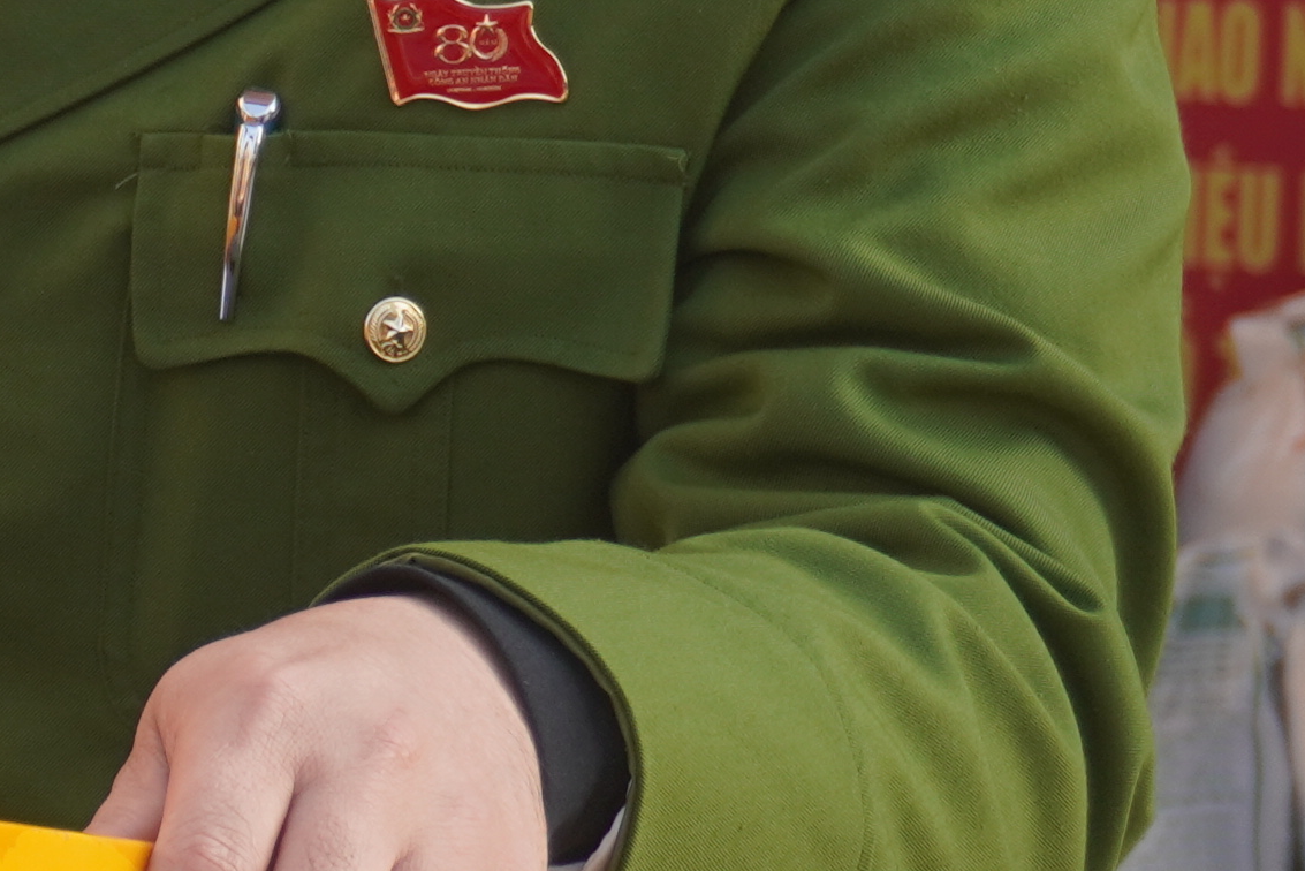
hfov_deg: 7.3
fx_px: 9789
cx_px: -1460
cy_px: -426
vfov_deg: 5.1
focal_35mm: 270
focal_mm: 34
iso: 125
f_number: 5
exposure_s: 1/160
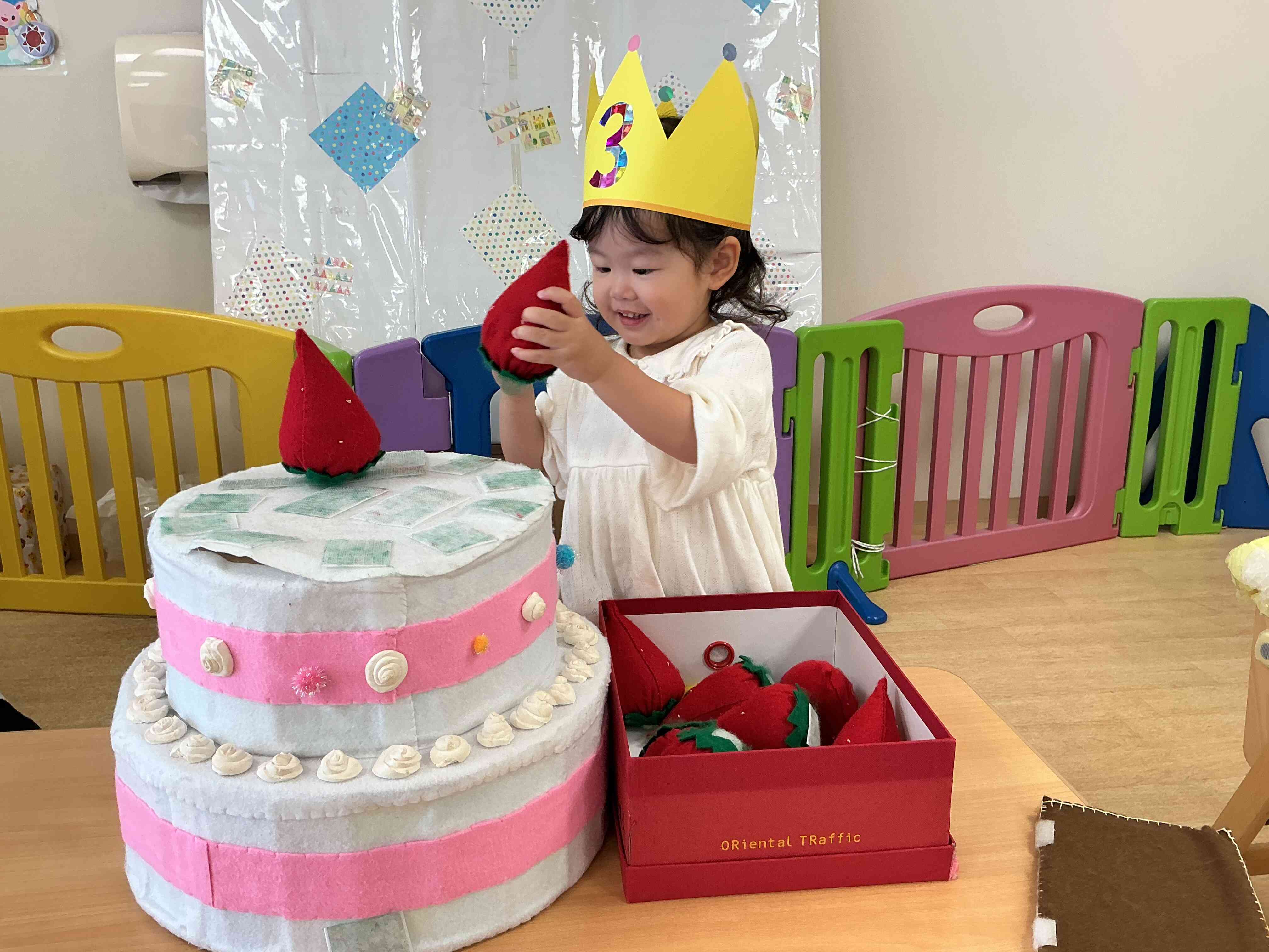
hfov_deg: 61.7
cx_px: 634
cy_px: 476
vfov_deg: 48.2
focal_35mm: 29
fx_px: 1063
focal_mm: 3
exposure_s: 1/120
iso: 25
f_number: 1.8
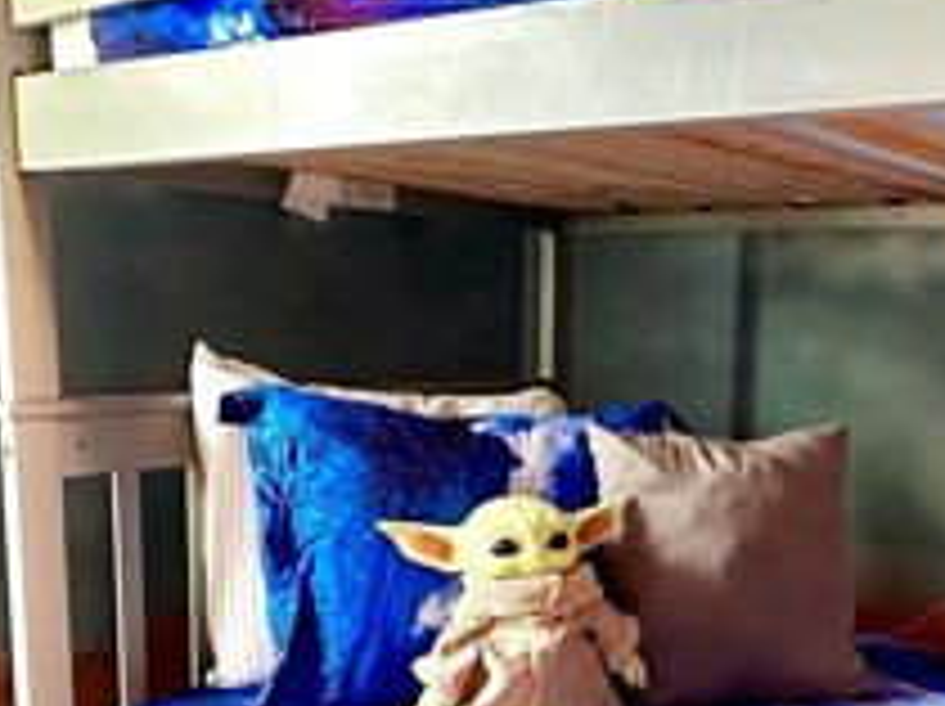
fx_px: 1282
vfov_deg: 30.0
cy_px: 580
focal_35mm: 47
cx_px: 569
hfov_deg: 40.3
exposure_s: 1/60
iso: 500
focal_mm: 2.22
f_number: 2.2
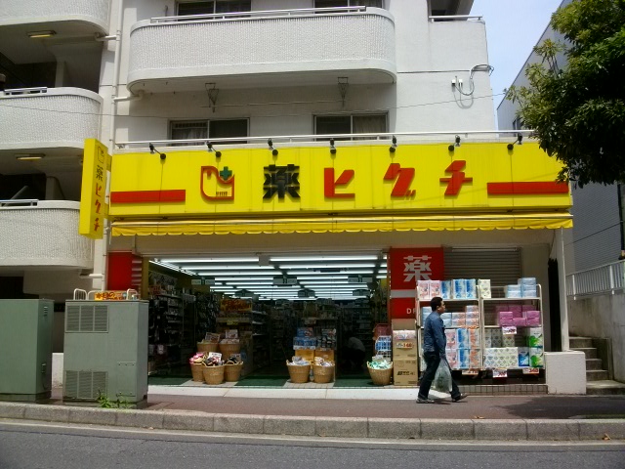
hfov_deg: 56.8
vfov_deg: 44.2
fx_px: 578
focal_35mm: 32
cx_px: 312
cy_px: 234
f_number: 5.5
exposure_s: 1/321
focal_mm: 5.7
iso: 80
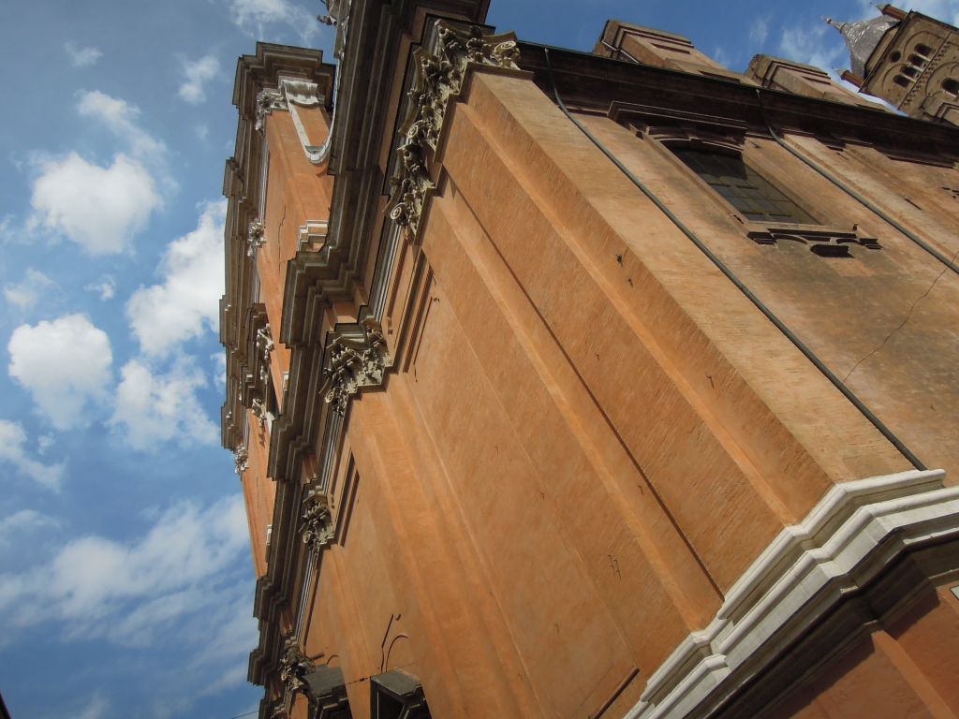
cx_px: 480
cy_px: 360
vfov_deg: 56.8
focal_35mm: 24
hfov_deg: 71.6
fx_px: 665
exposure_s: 1/1600
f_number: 4.5
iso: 160
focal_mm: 4.3
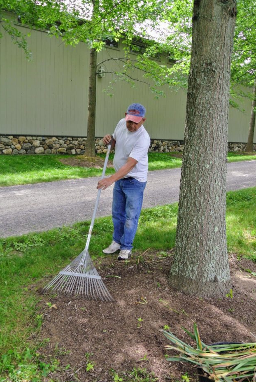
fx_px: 340
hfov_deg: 41.3
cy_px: 197
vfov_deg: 58.6
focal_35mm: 32
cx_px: 126
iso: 100
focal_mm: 11
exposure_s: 1/80
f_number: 3.5
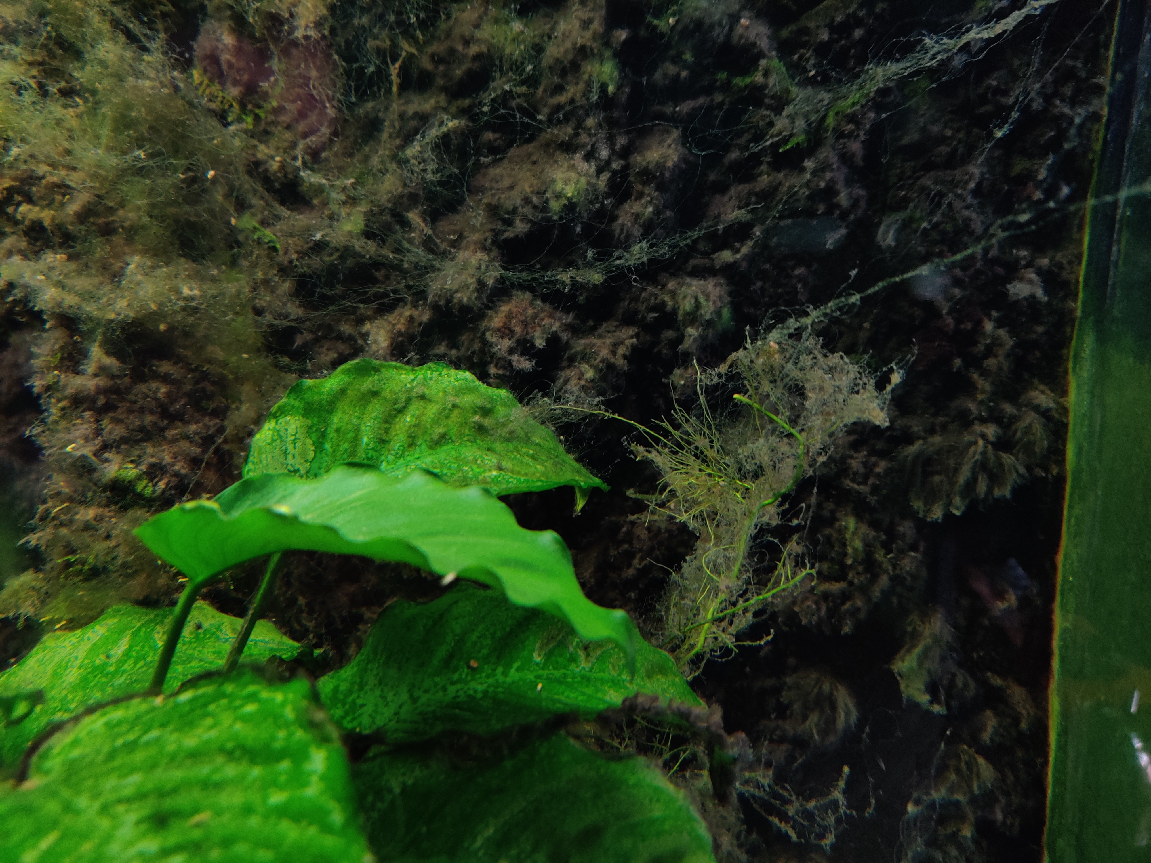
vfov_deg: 51.4
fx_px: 898
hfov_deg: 65.3
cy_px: 432
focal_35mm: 27
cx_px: 576
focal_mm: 4.75
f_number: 1.65
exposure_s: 1/50
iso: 1000
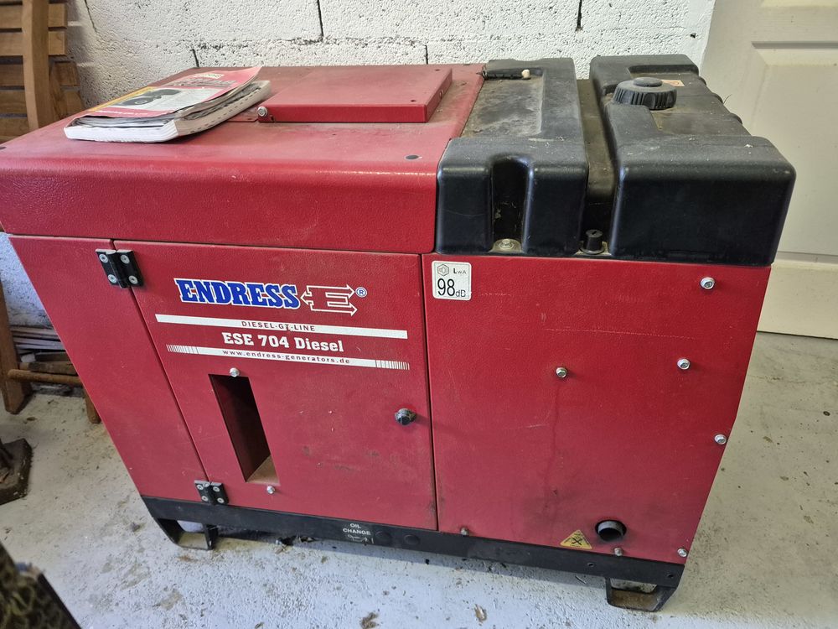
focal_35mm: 23
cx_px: 419
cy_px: 314
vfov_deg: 58.9
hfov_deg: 73.9
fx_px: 557
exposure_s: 1/100
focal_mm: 5.4
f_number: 1.8
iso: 1600
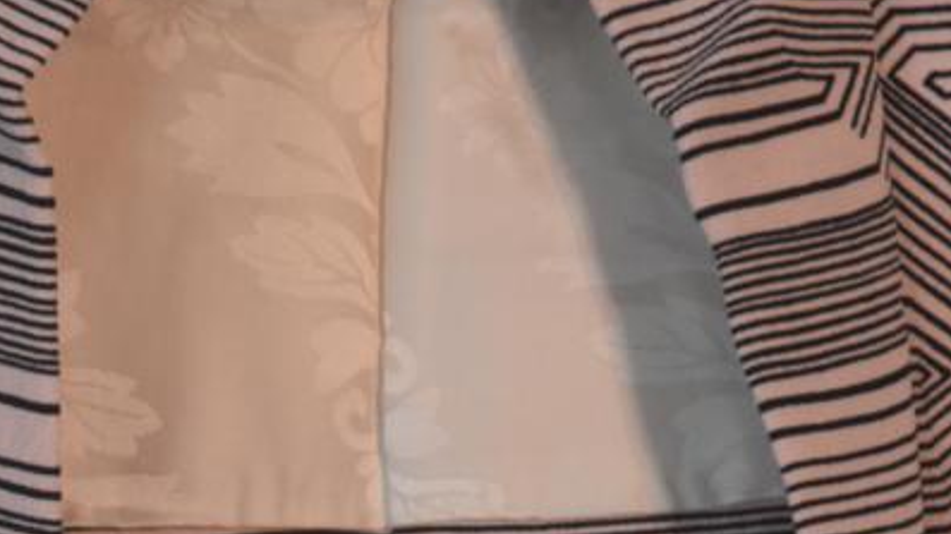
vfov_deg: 1.1
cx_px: 278
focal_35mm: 1074
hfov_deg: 2.0
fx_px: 27074
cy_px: 794
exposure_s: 1/125
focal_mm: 250
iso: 1000
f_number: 6.3
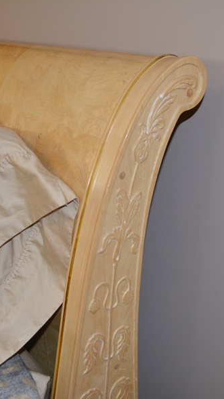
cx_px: 54
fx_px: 507
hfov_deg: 24.6
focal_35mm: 48
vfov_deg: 42.9
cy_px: 201
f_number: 3.8
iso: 720
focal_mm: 20
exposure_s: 1/60
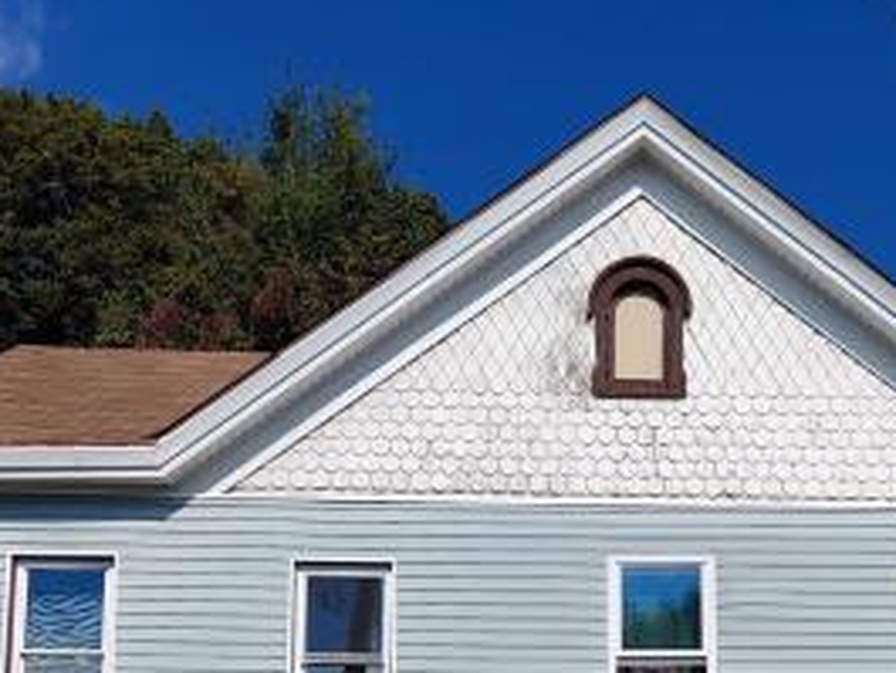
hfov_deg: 28.4
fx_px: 1761
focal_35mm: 68
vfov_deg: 20.4
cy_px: 781
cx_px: 588
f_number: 1.8
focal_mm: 4.69
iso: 50
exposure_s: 1/5227
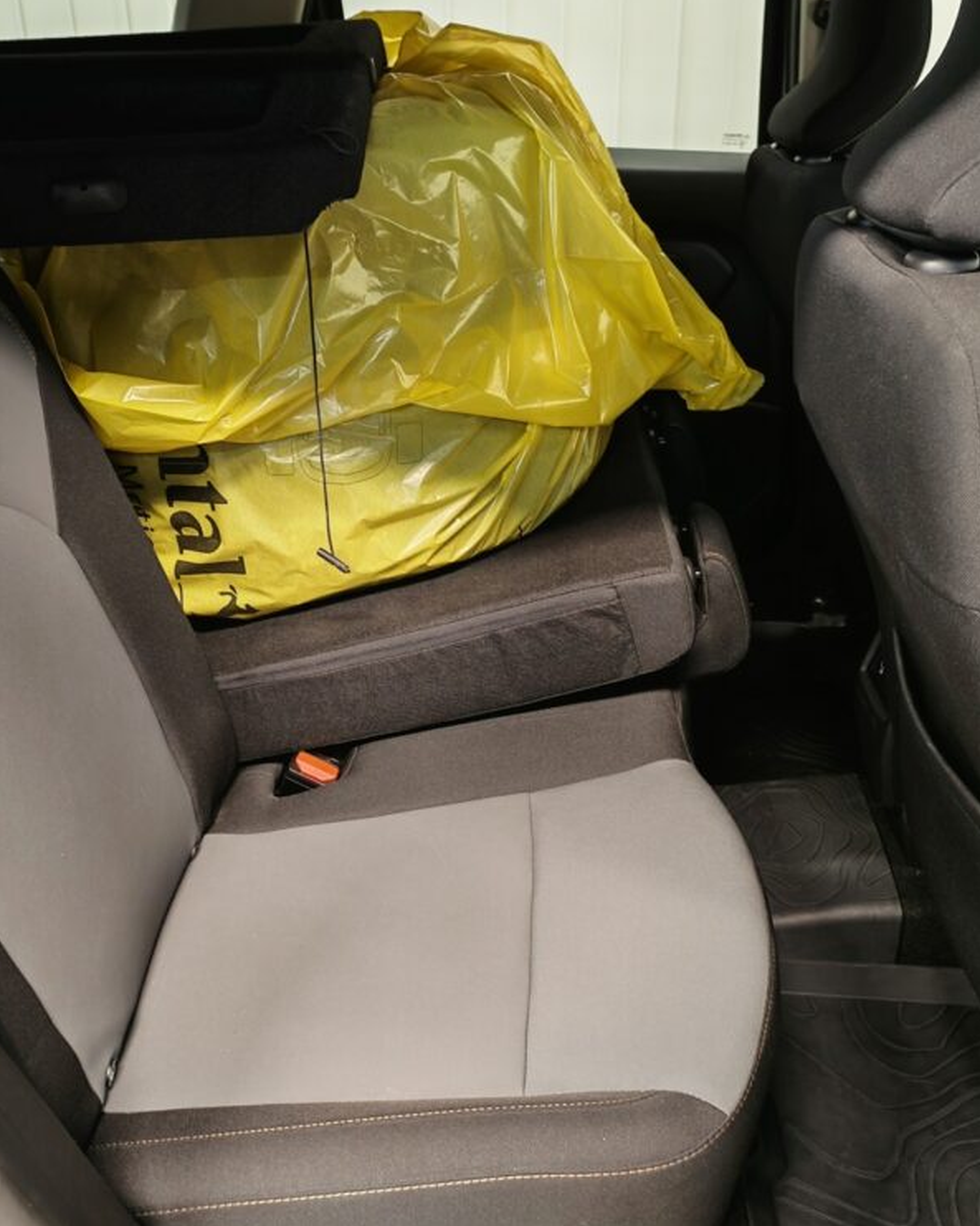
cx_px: 418
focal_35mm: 31
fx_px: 1125
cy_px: 598
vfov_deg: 57.2
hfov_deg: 46.9
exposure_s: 1/33
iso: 500
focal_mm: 5.4
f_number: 1.6
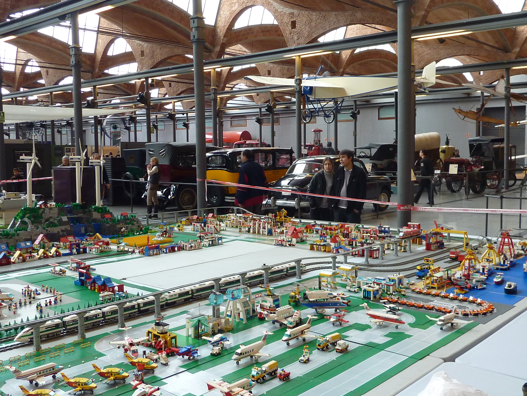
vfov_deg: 39.7
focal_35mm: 36
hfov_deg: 51.4
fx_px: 548
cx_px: 264
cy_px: 198
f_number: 3.3
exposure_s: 1/30
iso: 160
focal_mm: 4.1
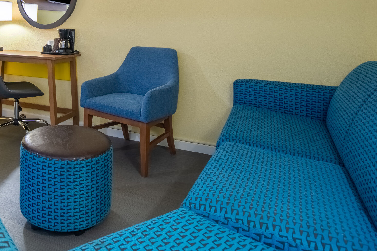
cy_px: 32
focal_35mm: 32
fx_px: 335
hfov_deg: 54.5
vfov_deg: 38.7
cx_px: 73
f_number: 7.1
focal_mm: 11
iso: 250
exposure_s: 1/80
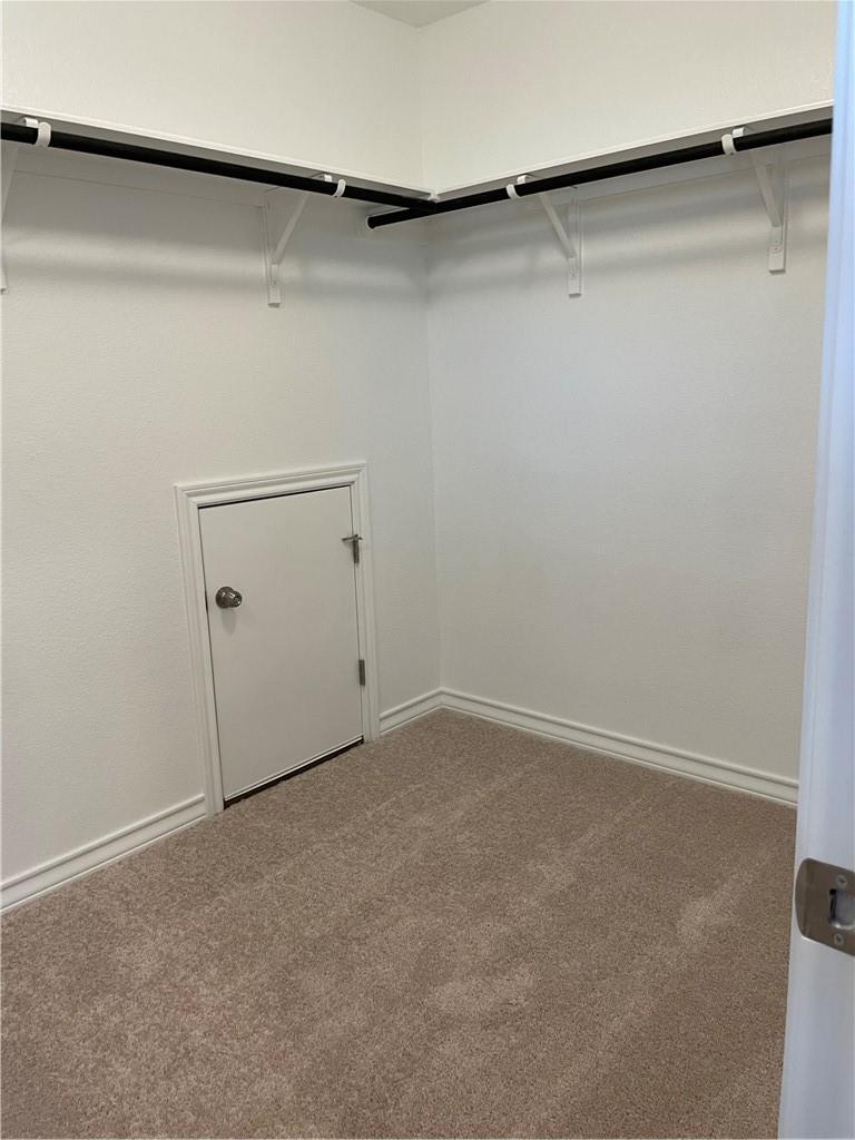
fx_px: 856
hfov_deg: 53.1
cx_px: 428
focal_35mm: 26
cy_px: 570
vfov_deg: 67.3
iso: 100
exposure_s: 1/60
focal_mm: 4.2
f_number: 1.6
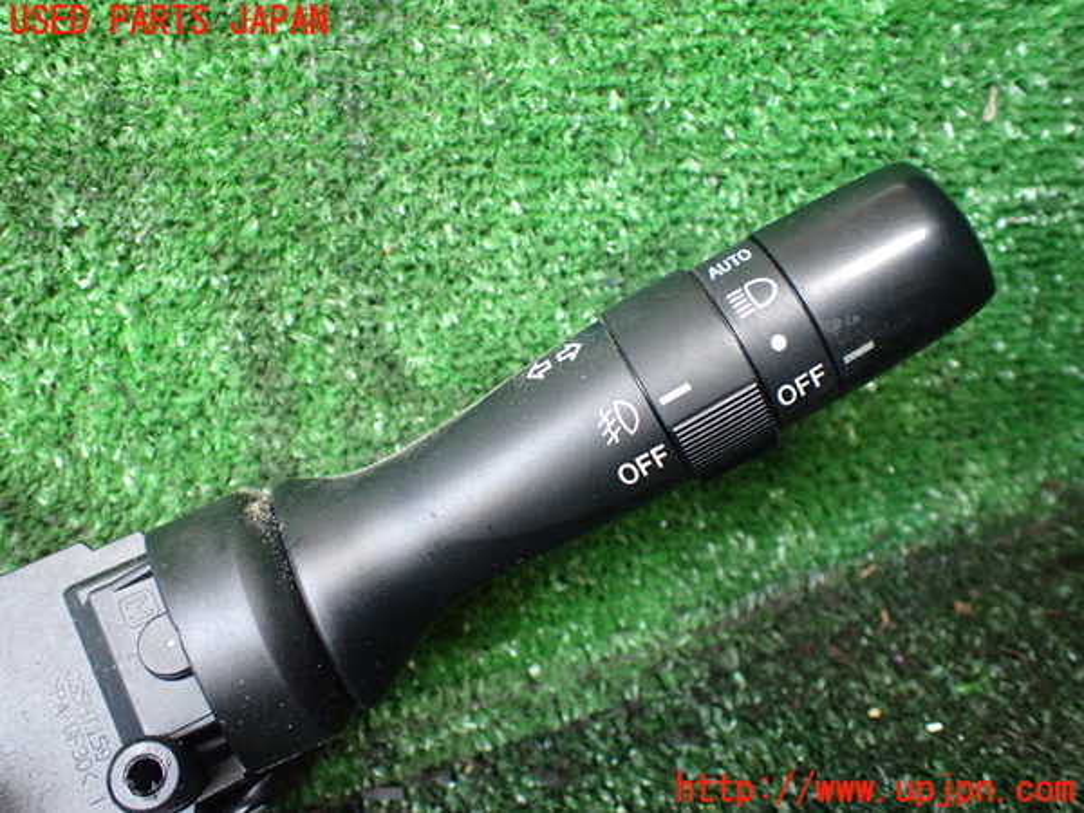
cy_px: 406
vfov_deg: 46.8
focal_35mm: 30
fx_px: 939
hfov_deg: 60.0
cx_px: 542
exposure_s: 1/100
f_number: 2.3
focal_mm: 5.4
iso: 800
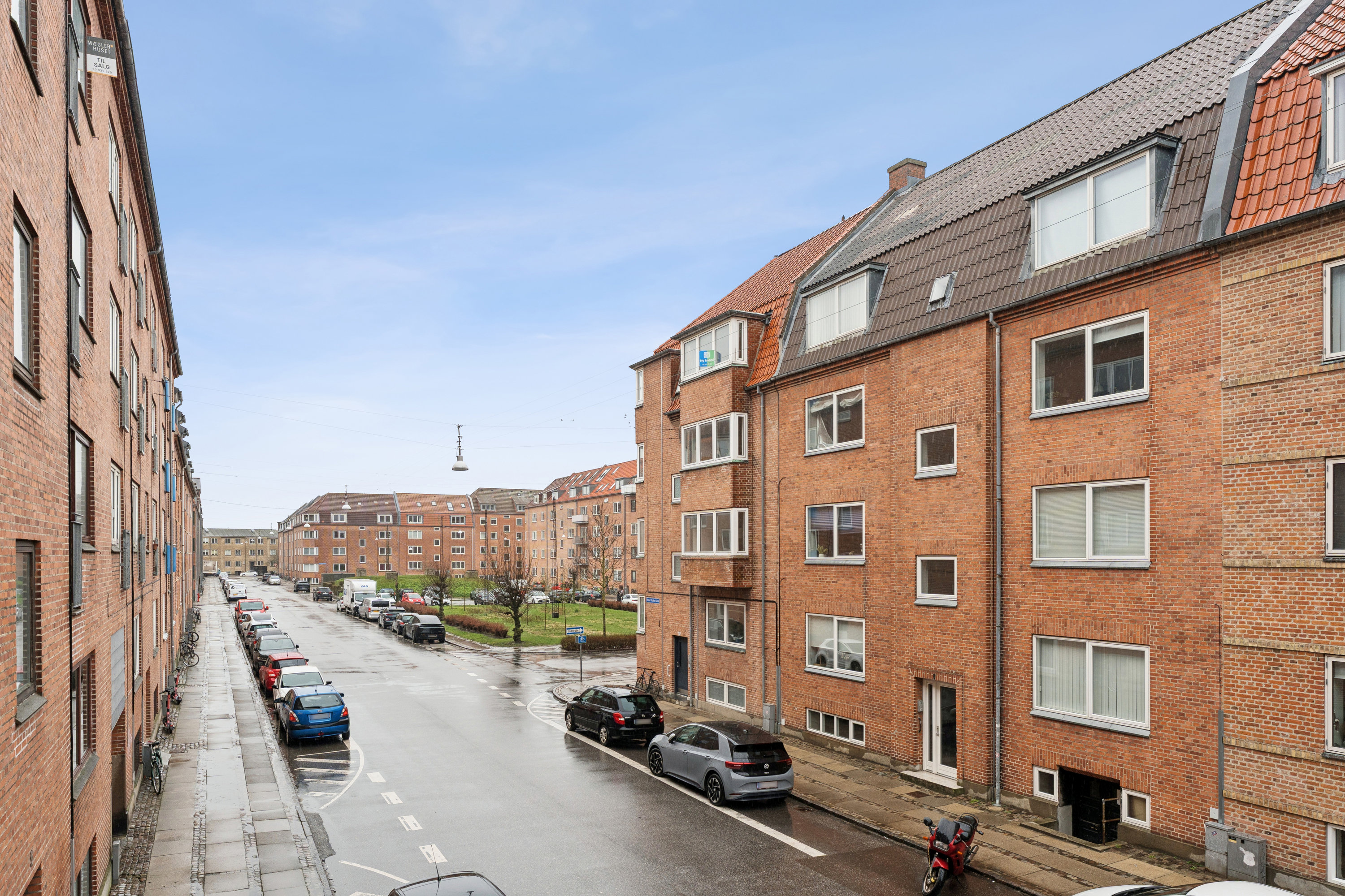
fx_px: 859
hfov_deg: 76.1
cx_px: 672
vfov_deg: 55.1
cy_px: 448
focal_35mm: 23
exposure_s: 1/320
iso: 400
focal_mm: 23
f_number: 6.3
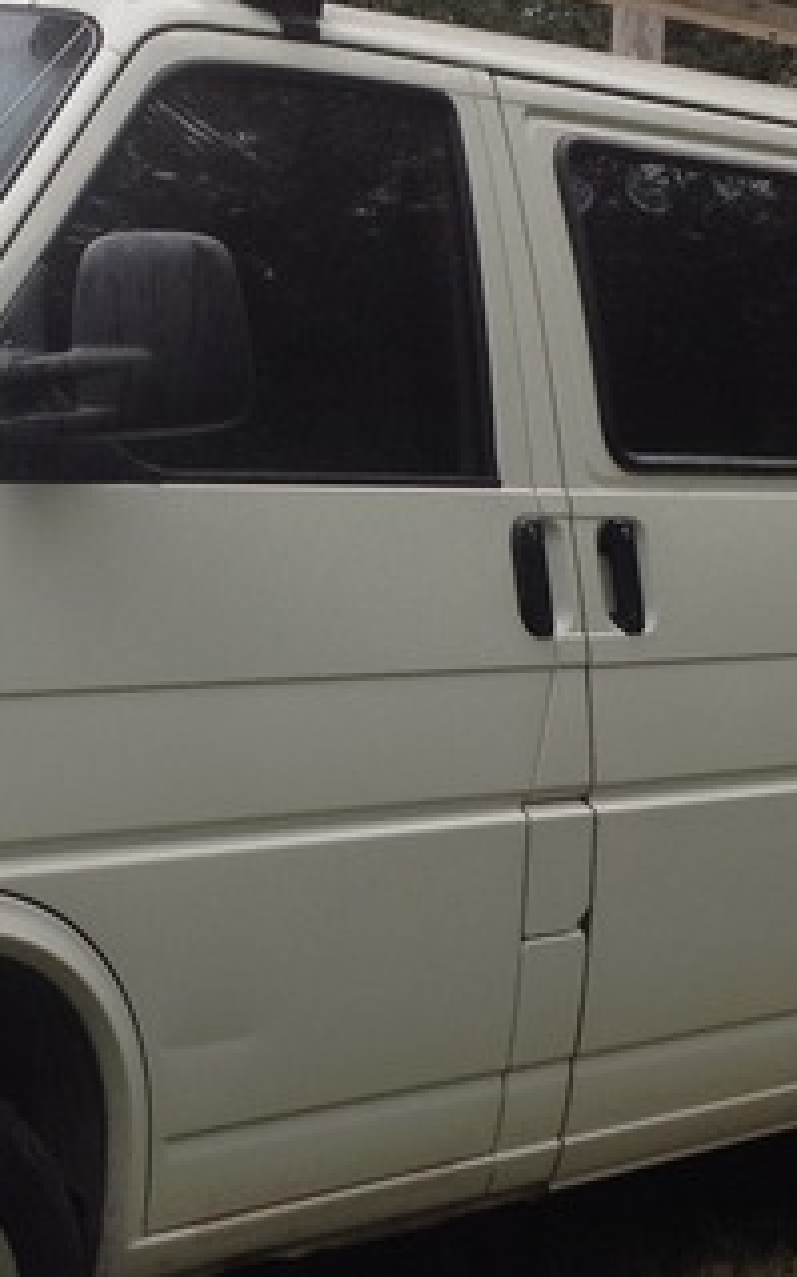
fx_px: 3236
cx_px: 224
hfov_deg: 14.0
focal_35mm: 93
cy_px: 653
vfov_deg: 22.3
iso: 50
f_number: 2.4
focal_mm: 4.28
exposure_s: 1/242
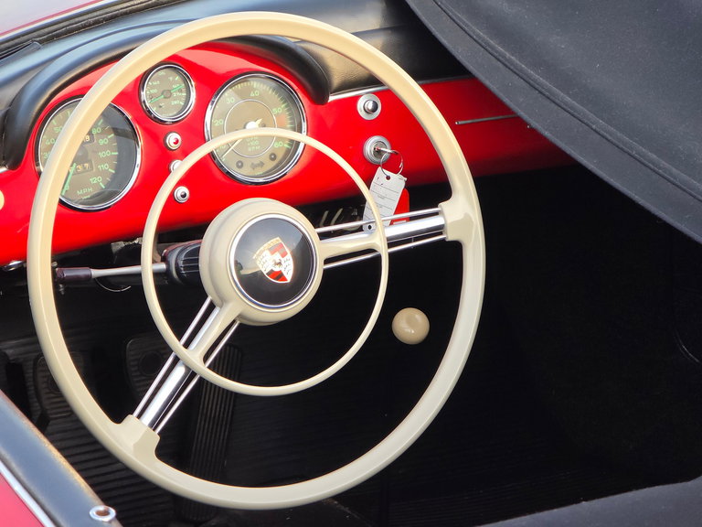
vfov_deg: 12.9
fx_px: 2332
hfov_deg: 17.1
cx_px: 351
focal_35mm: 115
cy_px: 264
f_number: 3.4
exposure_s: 1/120
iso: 125
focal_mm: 18.6
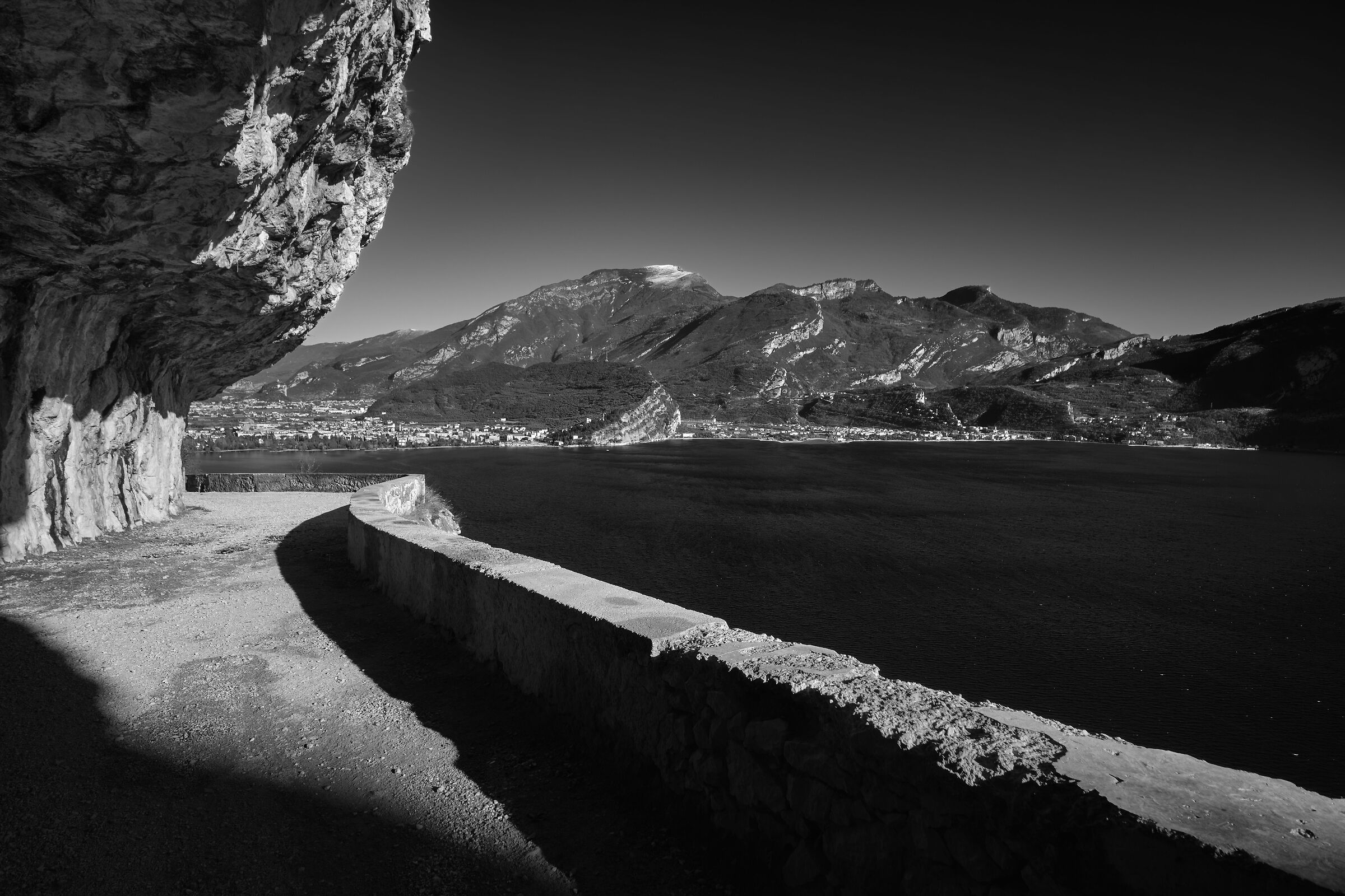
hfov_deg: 81.2
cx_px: 672
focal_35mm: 21
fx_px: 785
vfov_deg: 59.5
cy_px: 448
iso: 80
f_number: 8
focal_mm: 14
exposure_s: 1/200
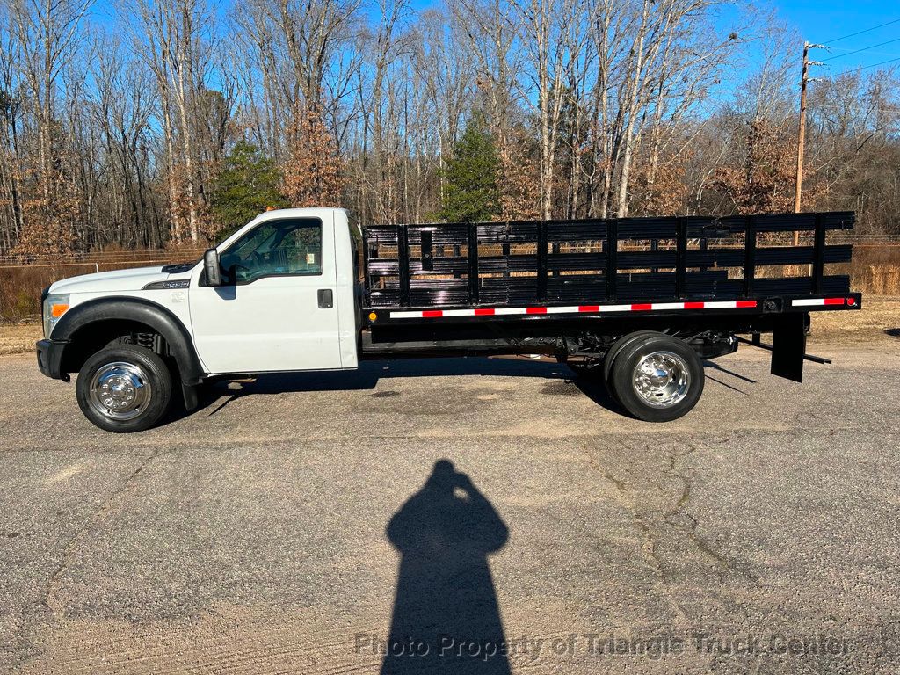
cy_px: 338
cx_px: 450
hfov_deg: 67.3
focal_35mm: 26
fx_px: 676
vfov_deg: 53.1
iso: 50
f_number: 1.5
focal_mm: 5.7
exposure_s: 1/3460
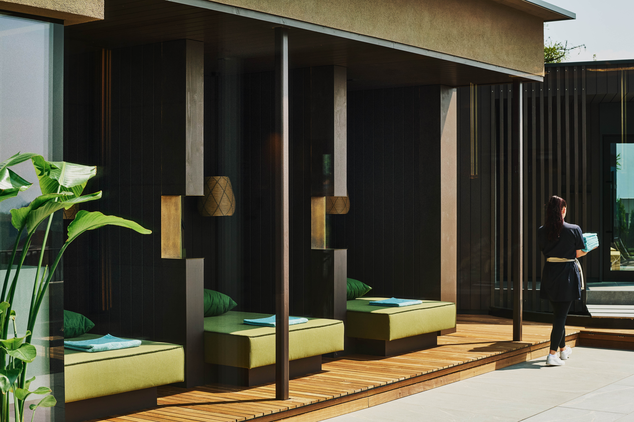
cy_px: 211
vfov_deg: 23.4
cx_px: 317
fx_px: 1021
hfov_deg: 34.5
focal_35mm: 58
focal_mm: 58
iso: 200
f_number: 8
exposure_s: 1/400
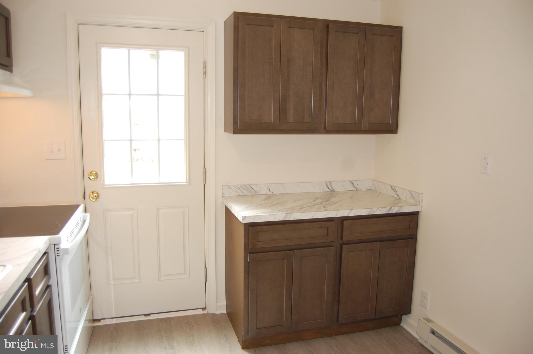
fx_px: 399
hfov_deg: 67.4
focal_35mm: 27
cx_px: 266
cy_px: 177
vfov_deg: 47.8
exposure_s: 1/100
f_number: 3.5
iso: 400
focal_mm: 18
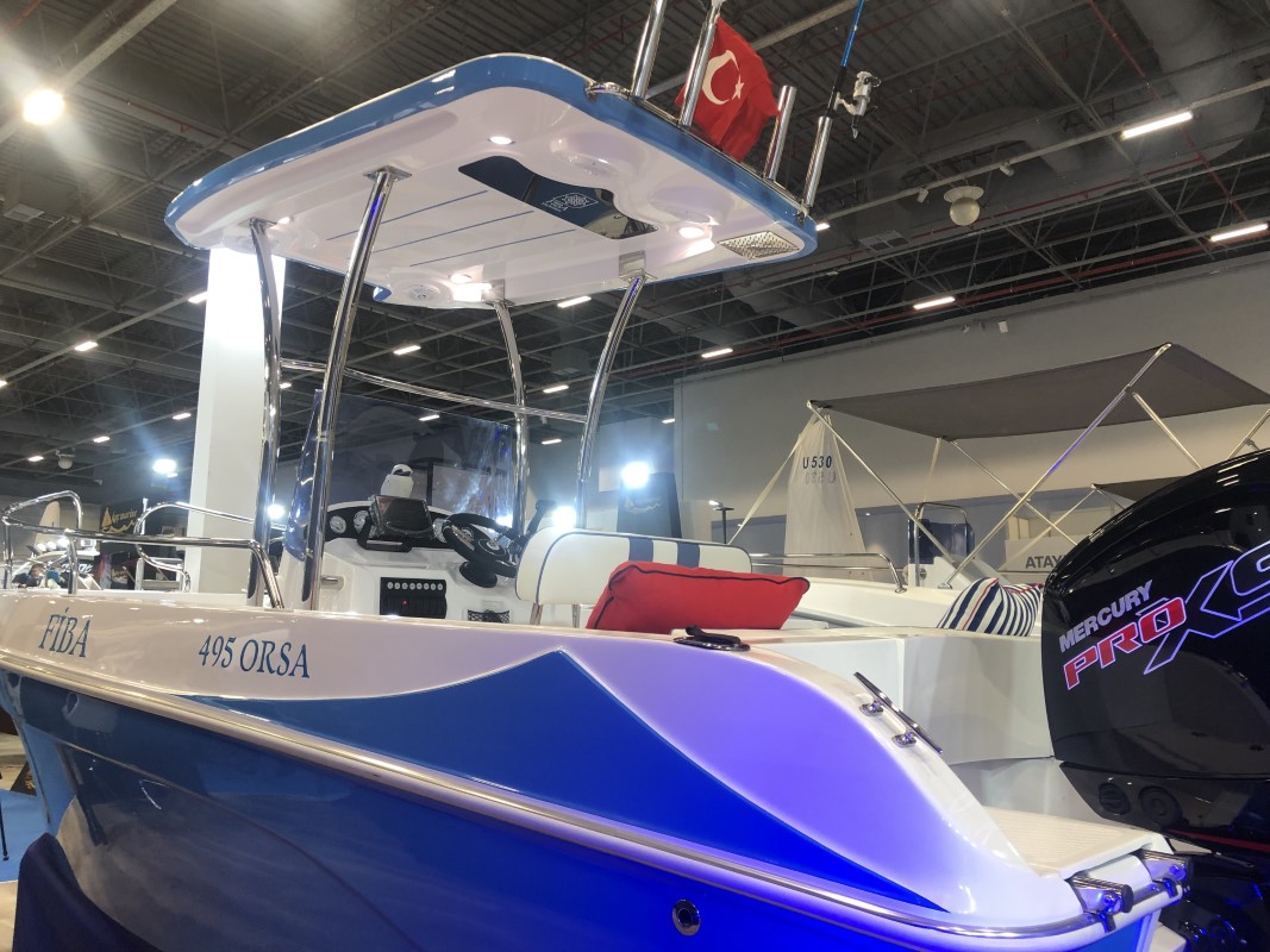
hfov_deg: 63.4
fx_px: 1027
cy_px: 476
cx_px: 635
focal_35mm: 28
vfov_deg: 49.7
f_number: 1.8
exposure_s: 1/33
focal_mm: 3.99
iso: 40
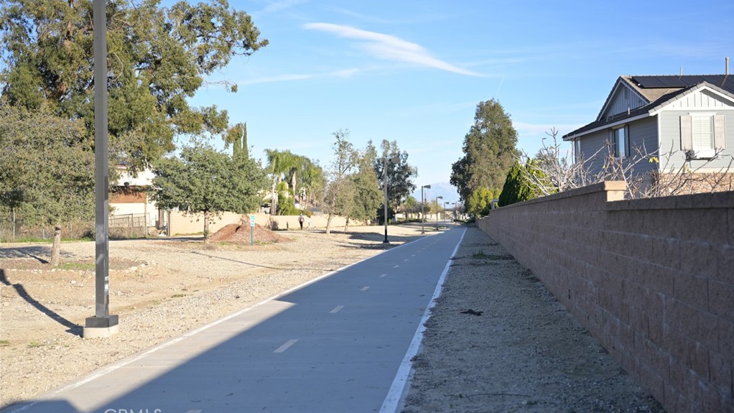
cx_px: 367
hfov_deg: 47.4
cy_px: 181
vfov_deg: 27.7
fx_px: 837
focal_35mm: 43
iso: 800
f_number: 3.2
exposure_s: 1/8000
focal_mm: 41
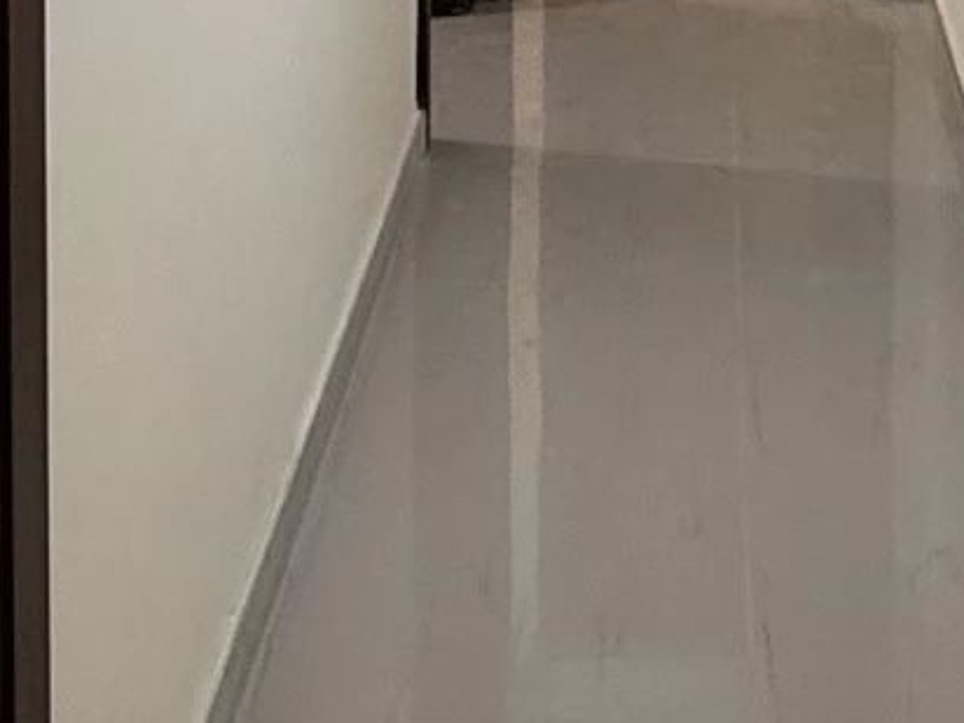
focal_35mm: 85
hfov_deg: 22.5
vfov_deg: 15.0
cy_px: -598
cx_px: 849
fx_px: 2367
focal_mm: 2.22
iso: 200
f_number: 2.2
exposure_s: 1/100
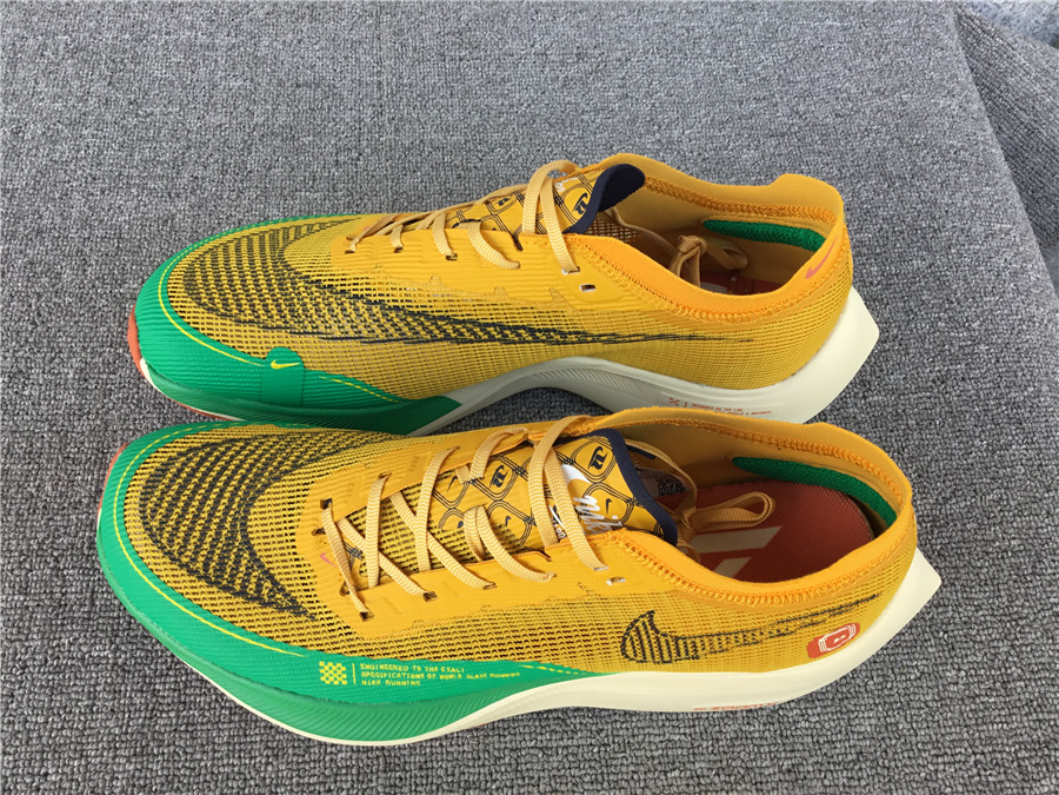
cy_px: 398
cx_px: 530
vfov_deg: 45.4
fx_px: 948
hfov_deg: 58.4
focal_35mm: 31
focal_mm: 3.3
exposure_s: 1/120
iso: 32
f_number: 2.4
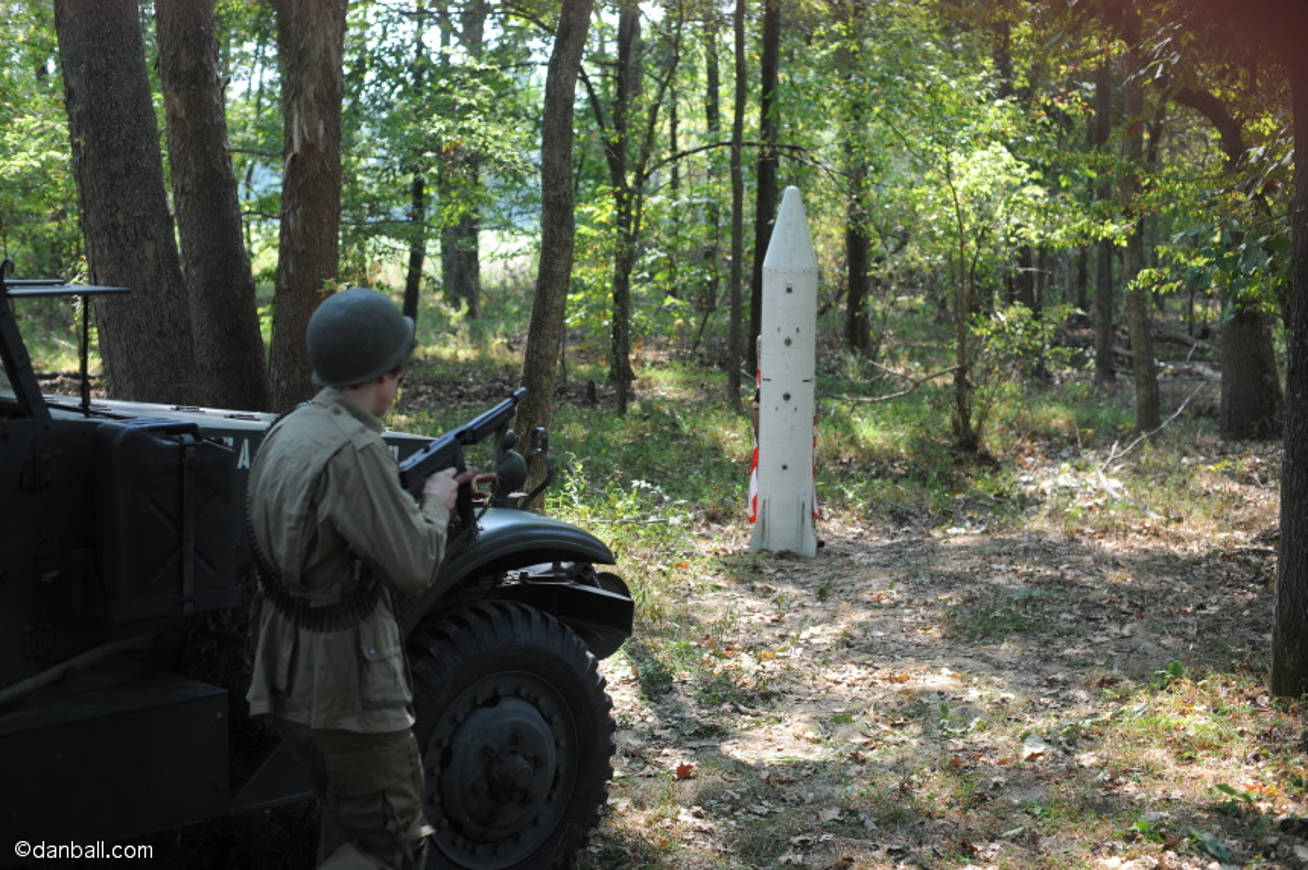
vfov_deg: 27.0
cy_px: 435
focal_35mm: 50
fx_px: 1815
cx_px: 654
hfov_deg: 39.6
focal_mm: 50
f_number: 4
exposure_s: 1/200
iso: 200
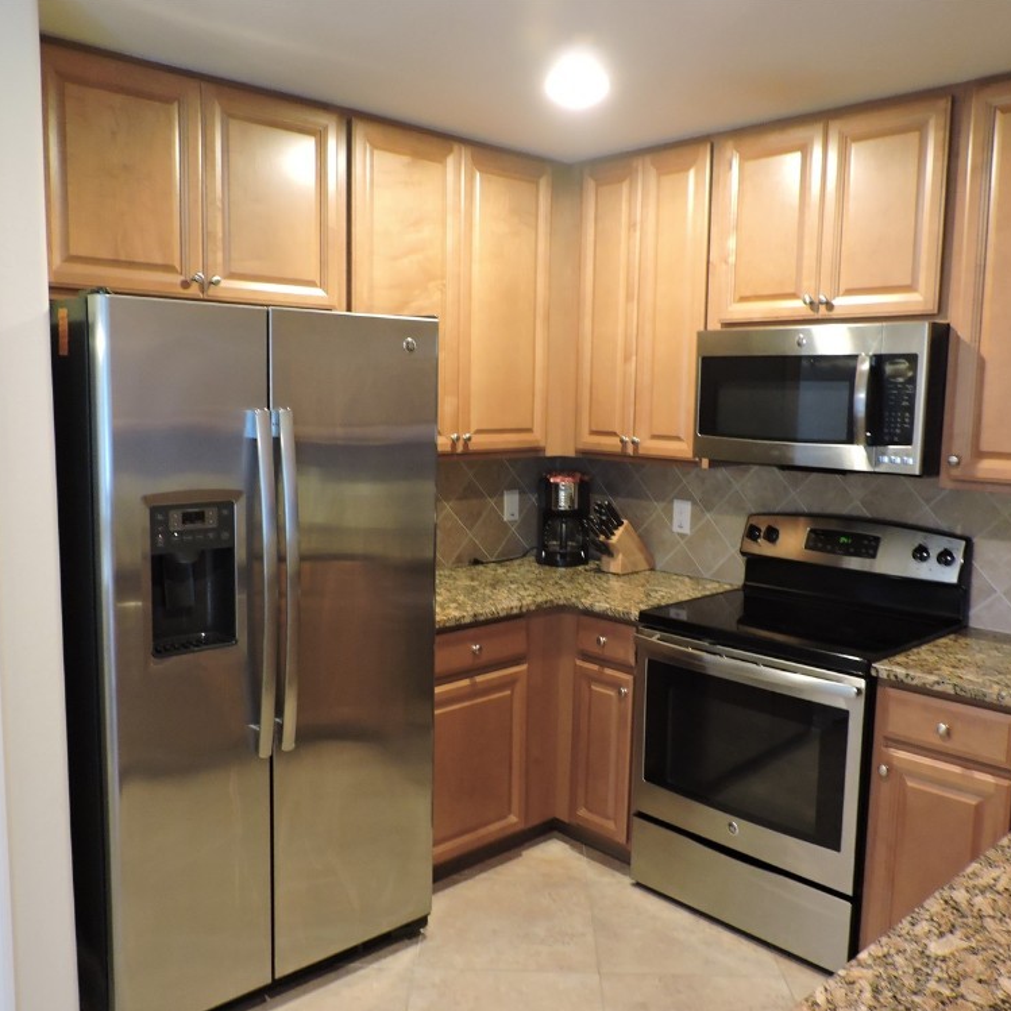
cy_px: 514
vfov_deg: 55.6
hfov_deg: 55.6
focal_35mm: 29
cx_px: 510
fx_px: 958
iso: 400
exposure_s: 1/13
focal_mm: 4.3
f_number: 3
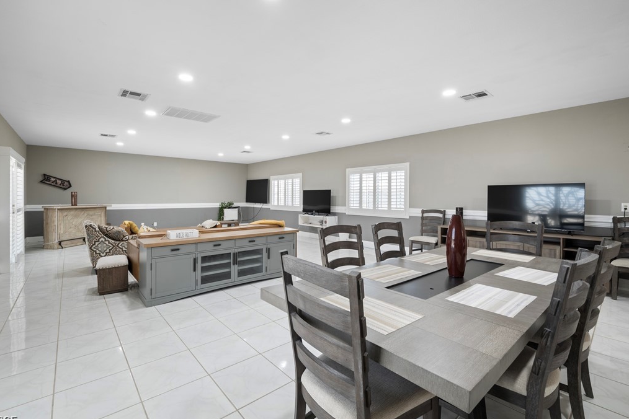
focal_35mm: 15
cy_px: 210
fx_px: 262
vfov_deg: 77.3
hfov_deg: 100.3
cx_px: 295
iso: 100
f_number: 9
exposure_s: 1.7
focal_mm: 14
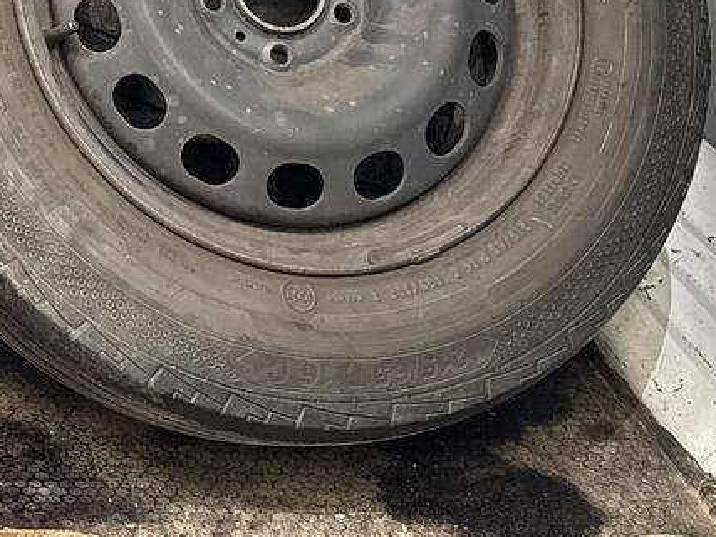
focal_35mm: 81
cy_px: -242
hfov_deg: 22.3
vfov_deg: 16.7
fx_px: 1675
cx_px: -137
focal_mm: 6.76
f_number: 1.78
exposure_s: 1/50
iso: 400
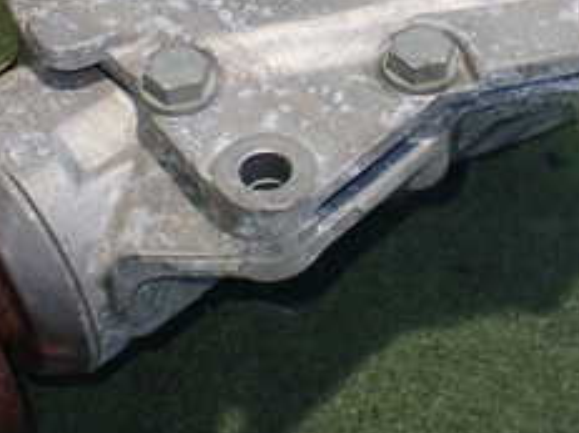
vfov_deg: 18.5
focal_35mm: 78
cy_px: 15
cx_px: 328
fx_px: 1304
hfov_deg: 25.0
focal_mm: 5.4
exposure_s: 1/100
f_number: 2.3
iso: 800
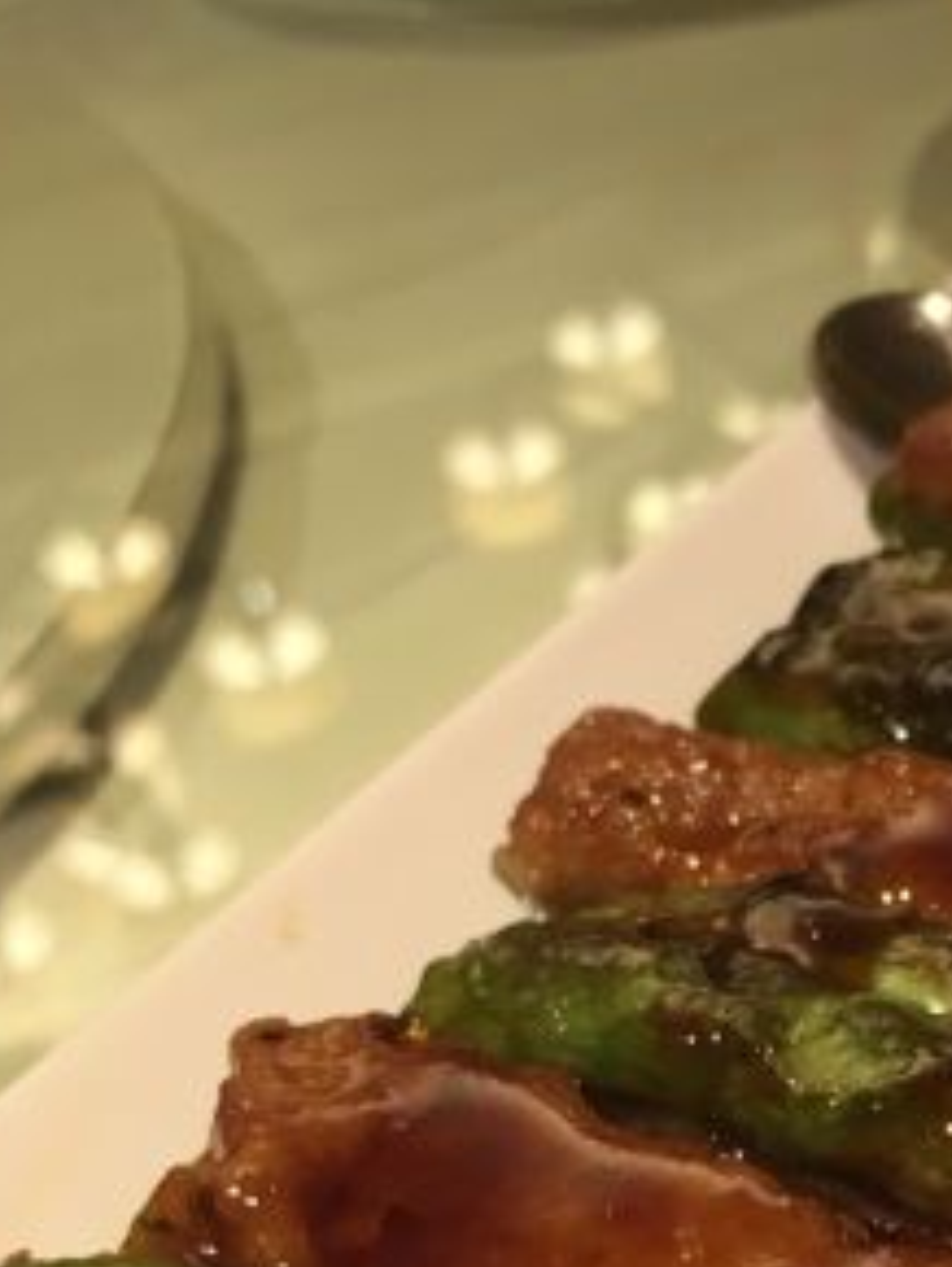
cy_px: 1140
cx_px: 876
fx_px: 2563
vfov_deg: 26.8
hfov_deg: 20.6
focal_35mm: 70
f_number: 2.2
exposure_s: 1/33
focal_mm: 4.15
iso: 64
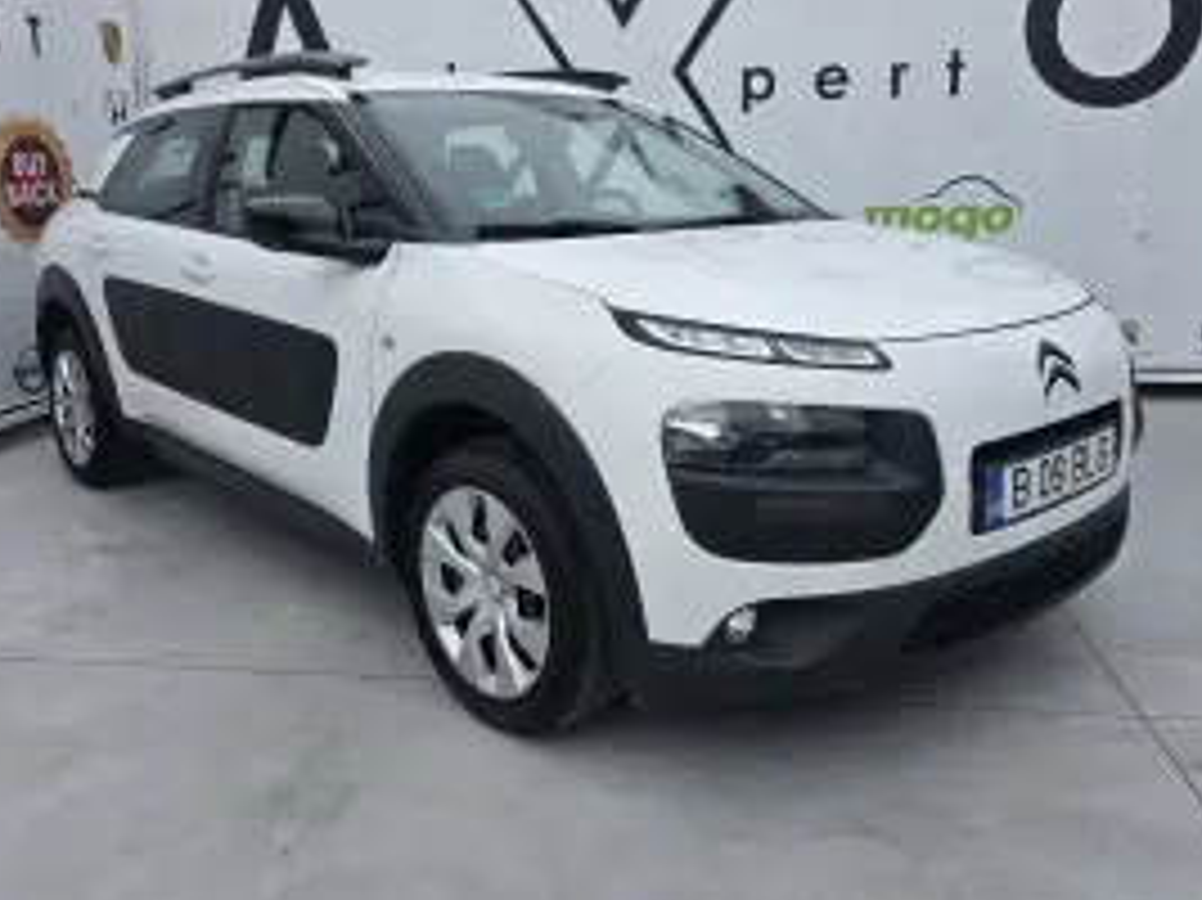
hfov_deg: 58.4
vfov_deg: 45.3
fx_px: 1076
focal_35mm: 31
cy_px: 382
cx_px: 594
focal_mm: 6.3
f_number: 1.7
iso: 80
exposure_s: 1/1723
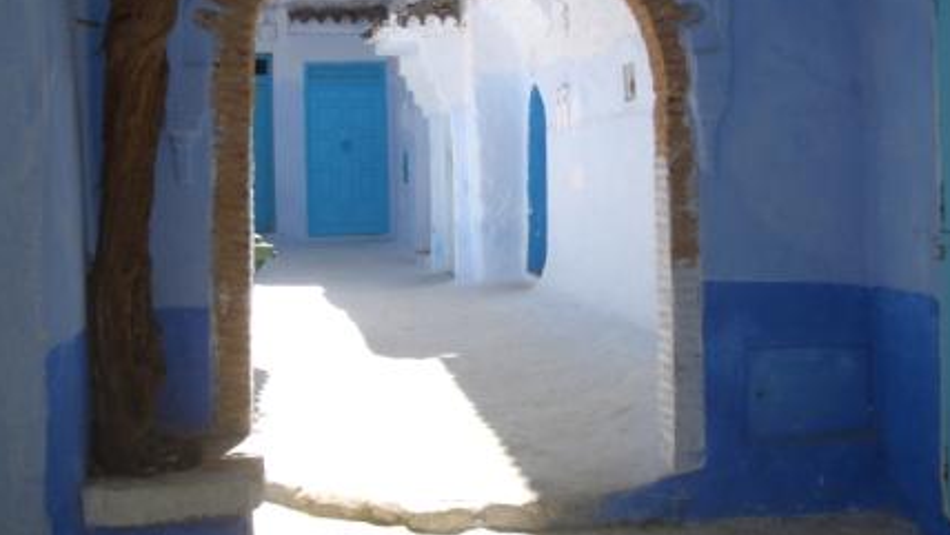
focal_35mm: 57
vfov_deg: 20.9
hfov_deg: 36.6
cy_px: 127
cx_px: 486
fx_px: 1436
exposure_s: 1/200
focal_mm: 5.8
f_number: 4.3
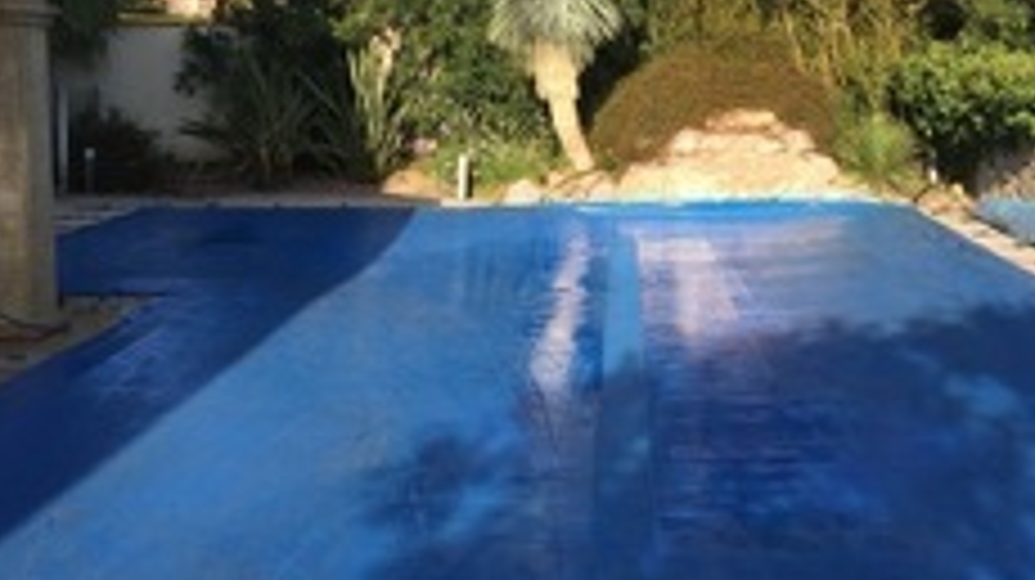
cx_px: 567
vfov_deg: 21.8
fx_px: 1508
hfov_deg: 37.8
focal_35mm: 55
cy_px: 247
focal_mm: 4.15
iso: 32
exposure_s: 1/1236
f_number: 2.2
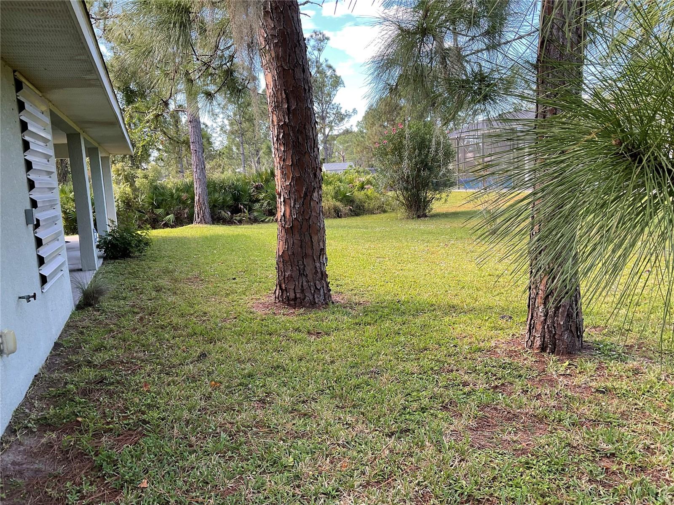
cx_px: 337
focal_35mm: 29
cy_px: 252
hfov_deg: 61.7
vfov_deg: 48.2
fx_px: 565
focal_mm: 3
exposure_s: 1/143
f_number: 1.8
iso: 16
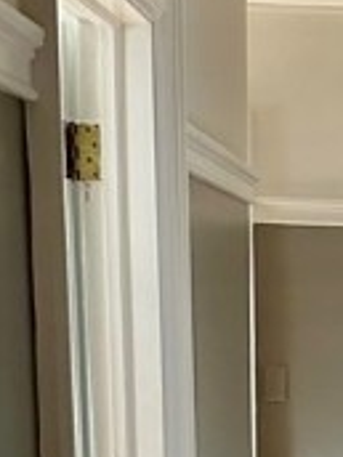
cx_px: 481
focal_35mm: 107
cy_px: 577
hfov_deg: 13.2
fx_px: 1414
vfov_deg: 17.4
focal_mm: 6.86
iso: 640
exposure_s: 1/60
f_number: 1.78
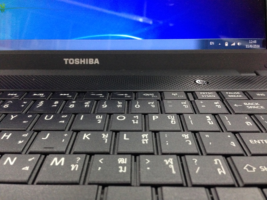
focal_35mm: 33
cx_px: 134
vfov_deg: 42.9
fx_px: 255
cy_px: 100
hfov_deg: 55.4
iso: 320
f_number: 2.4
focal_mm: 4.12
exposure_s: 1/20
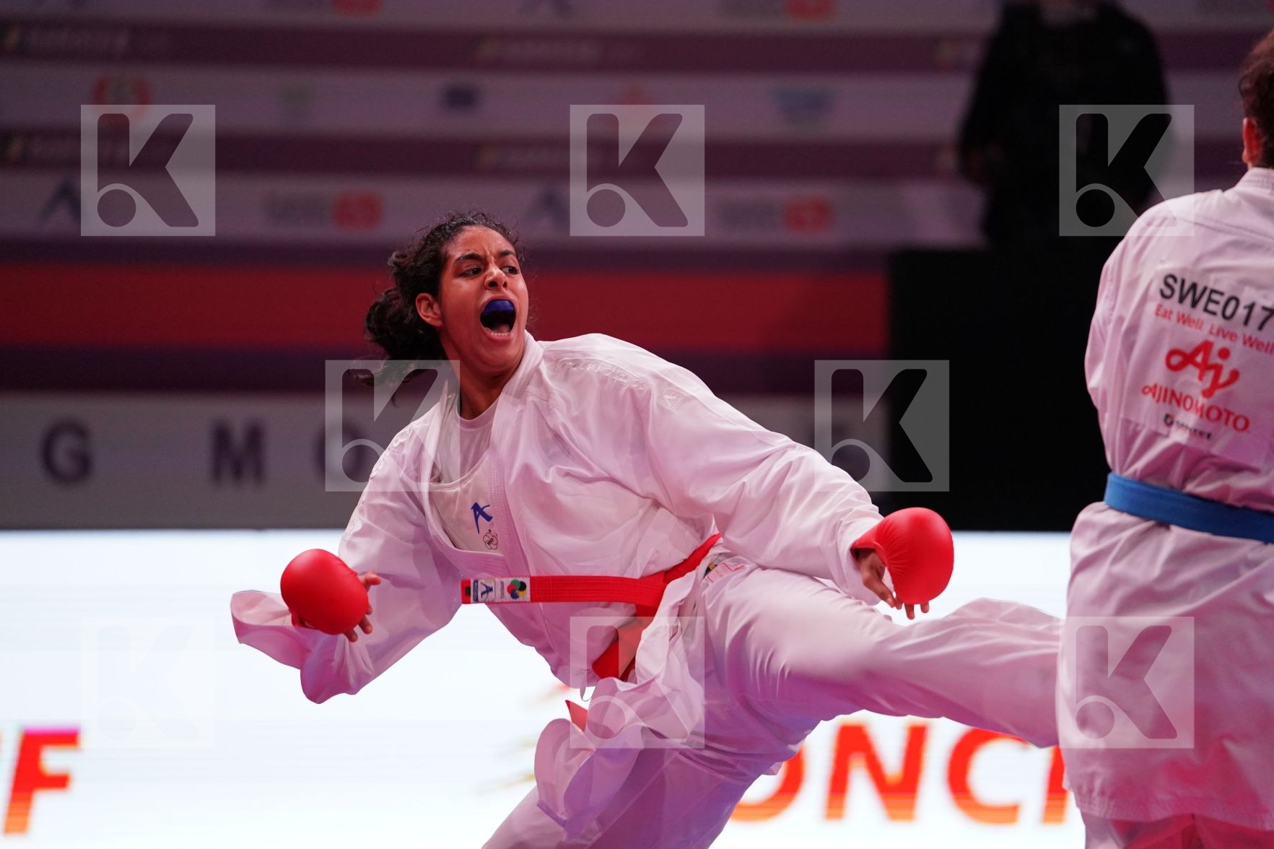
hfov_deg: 10.1
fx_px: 7218
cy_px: 426
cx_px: 637
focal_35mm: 204
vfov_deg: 6.7
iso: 3200
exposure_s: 1/1000
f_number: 2.8
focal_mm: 200
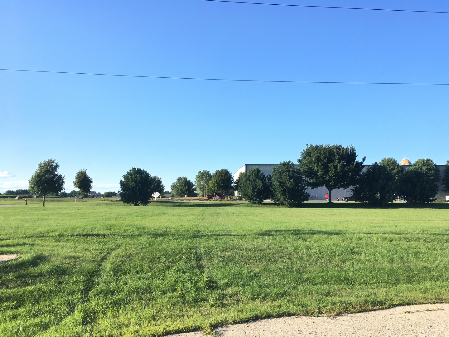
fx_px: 376
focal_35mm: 29
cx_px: 224
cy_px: 168
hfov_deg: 61.7
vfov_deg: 48.2
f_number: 2.2
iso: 25
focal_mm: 4.15
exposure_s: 1/686
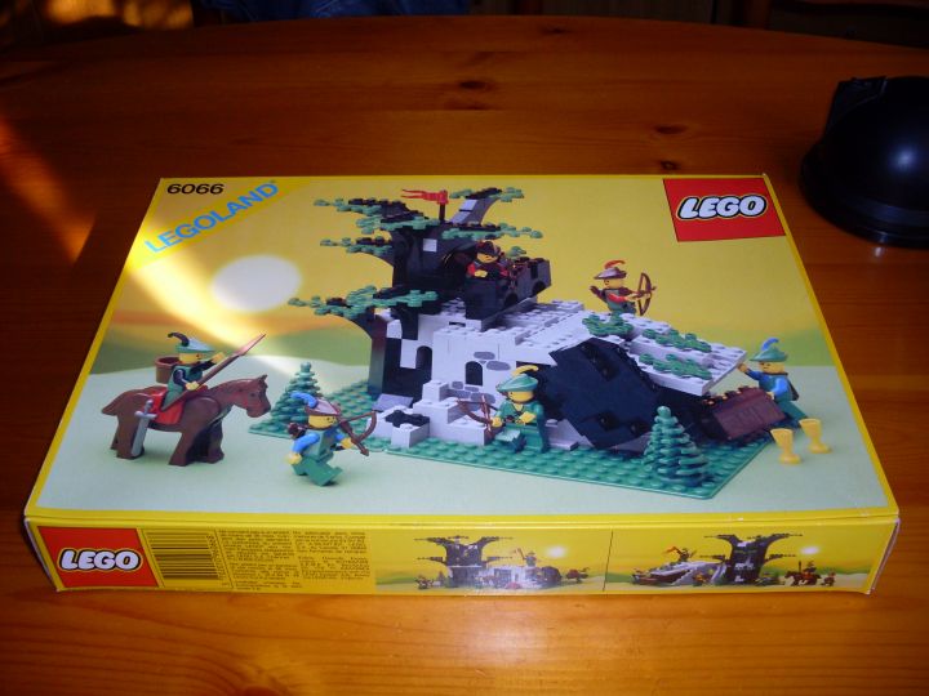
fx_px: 1020
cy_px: 348
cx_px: 464
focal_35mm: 38
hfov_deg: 49.0
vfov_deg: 37.7
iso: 100
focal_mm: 6.3
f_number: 2.8
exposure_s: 1/45
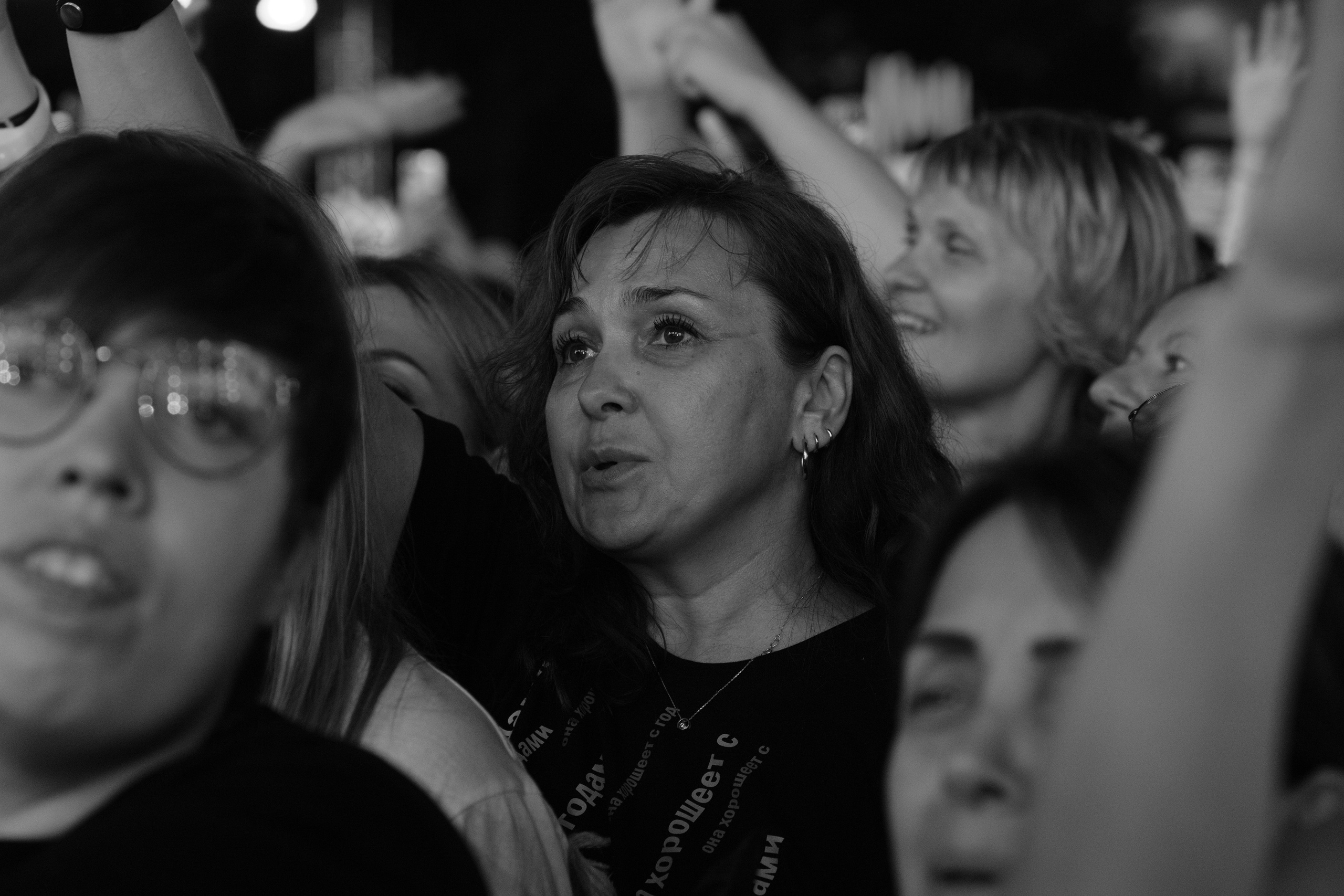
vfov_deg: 12.2
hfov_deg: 18.3
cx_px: 672
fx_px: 4181
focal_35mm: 112
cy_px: 448
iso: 1600
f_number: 4
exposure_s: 1/150
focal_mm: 74.4
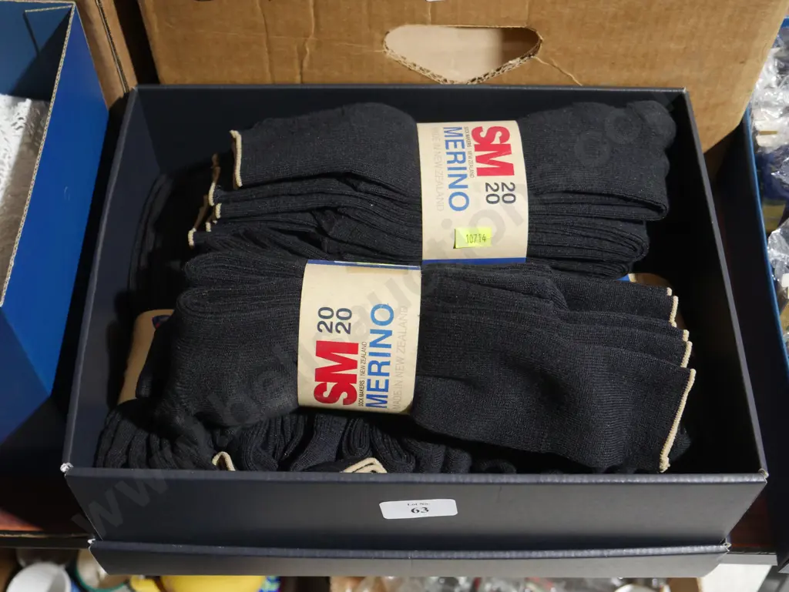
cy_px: 296
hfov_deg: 41.2
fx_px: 1049
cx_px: 394
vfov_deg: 31.5
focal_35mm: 46
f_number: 5.1
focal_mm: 23
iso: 1250
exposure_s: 1/60
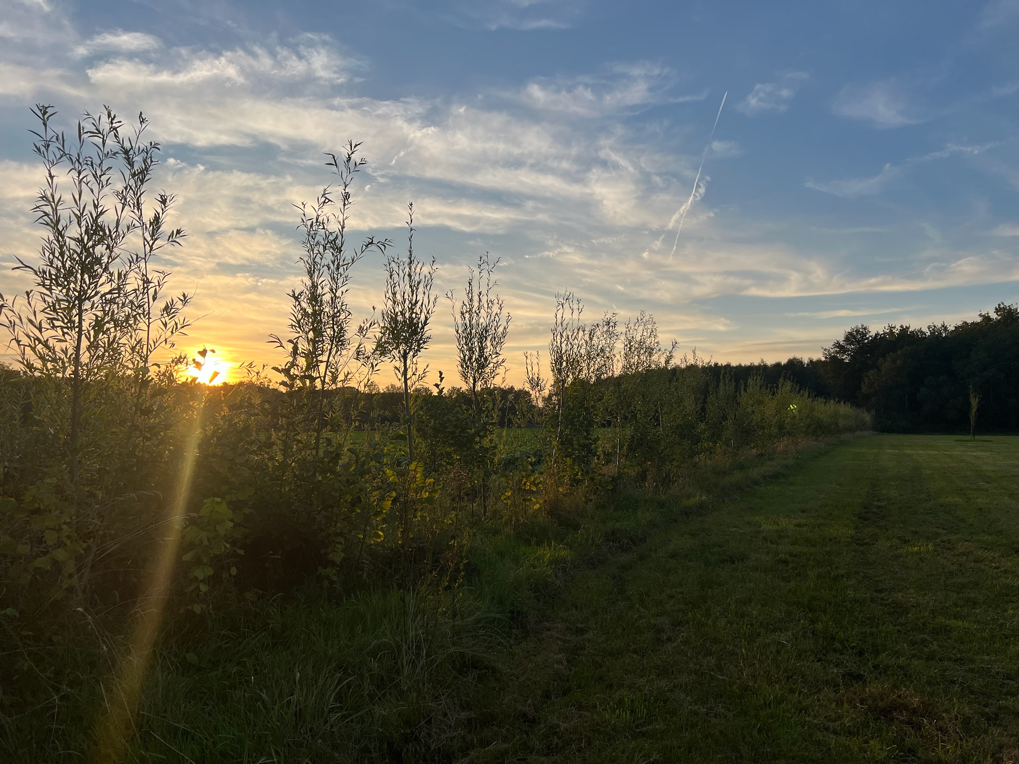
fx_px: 765
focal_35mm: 26
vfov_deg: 53.1
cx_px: 510
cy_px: 382
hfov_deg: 67.3
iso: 50
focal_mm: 5.7
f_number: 1.5
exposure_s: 1/2762
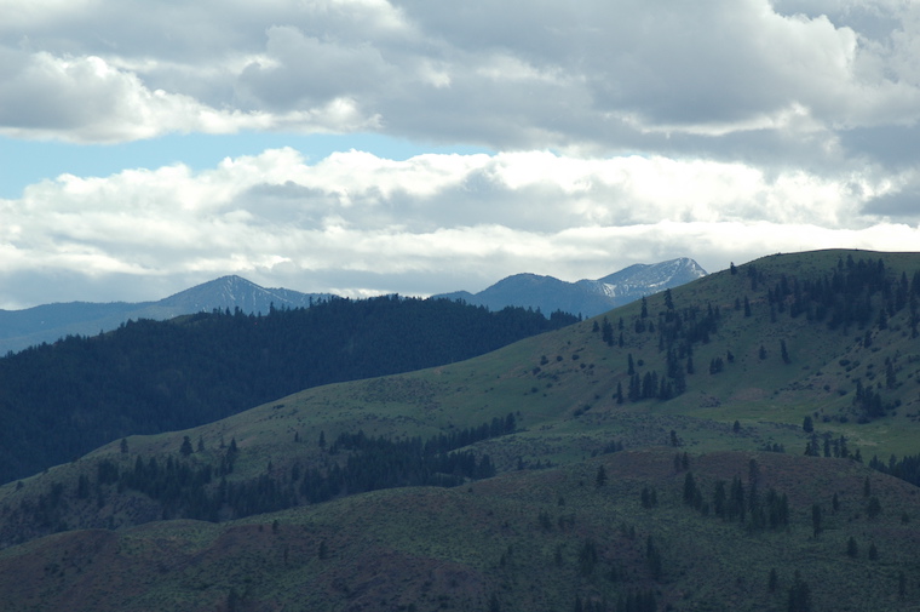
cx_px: 460
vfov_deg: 6.3
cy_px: 306
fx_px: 5552
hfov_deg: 9.5
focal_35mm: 218
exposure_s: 1/640
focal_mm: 145
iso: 200
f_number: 6.3
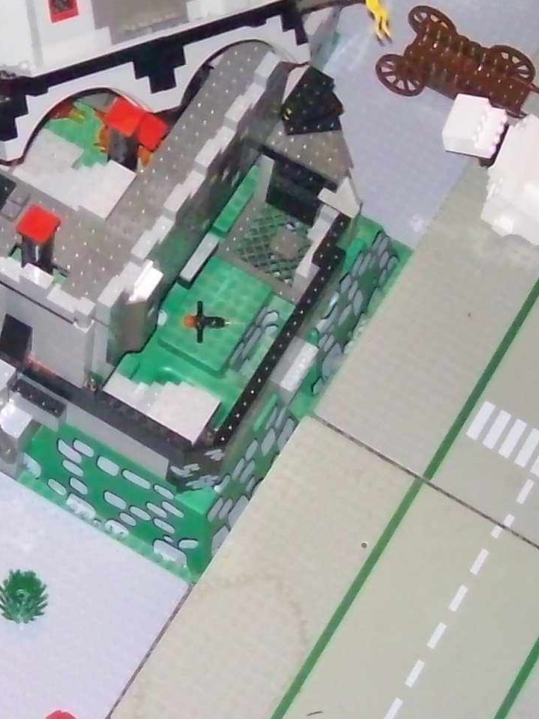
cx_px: -29
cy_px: 66
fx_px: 1993
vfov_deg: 20.0
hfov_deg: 15.1
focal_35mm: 96
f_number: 2.7
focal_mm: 6
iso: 200
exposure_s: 1/128
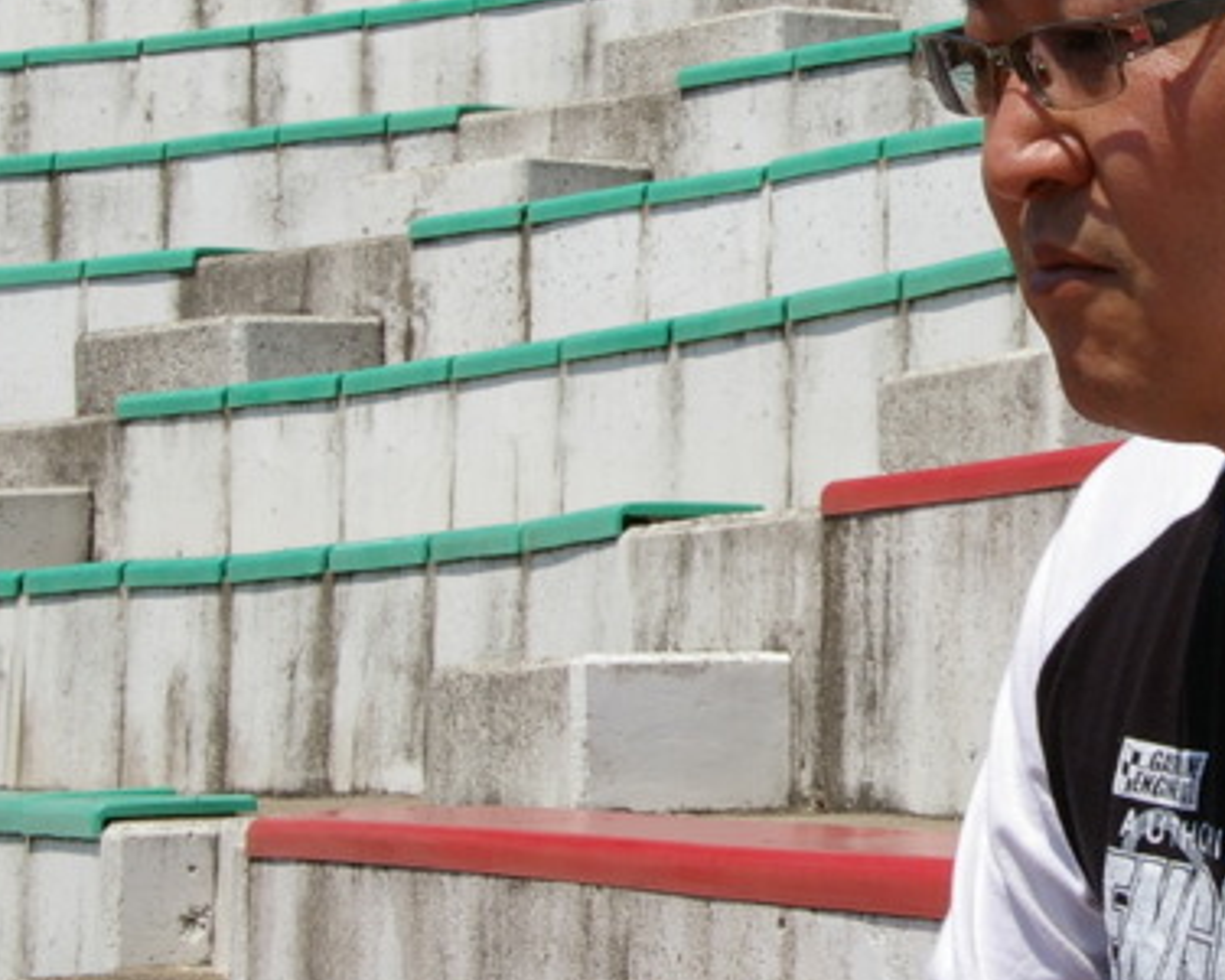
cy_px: 316
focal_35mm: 149
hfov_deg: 12.8
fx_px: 5413
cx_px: 1222
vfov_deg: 10.3
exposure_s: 1/125
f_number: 19
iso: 200
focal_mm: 39
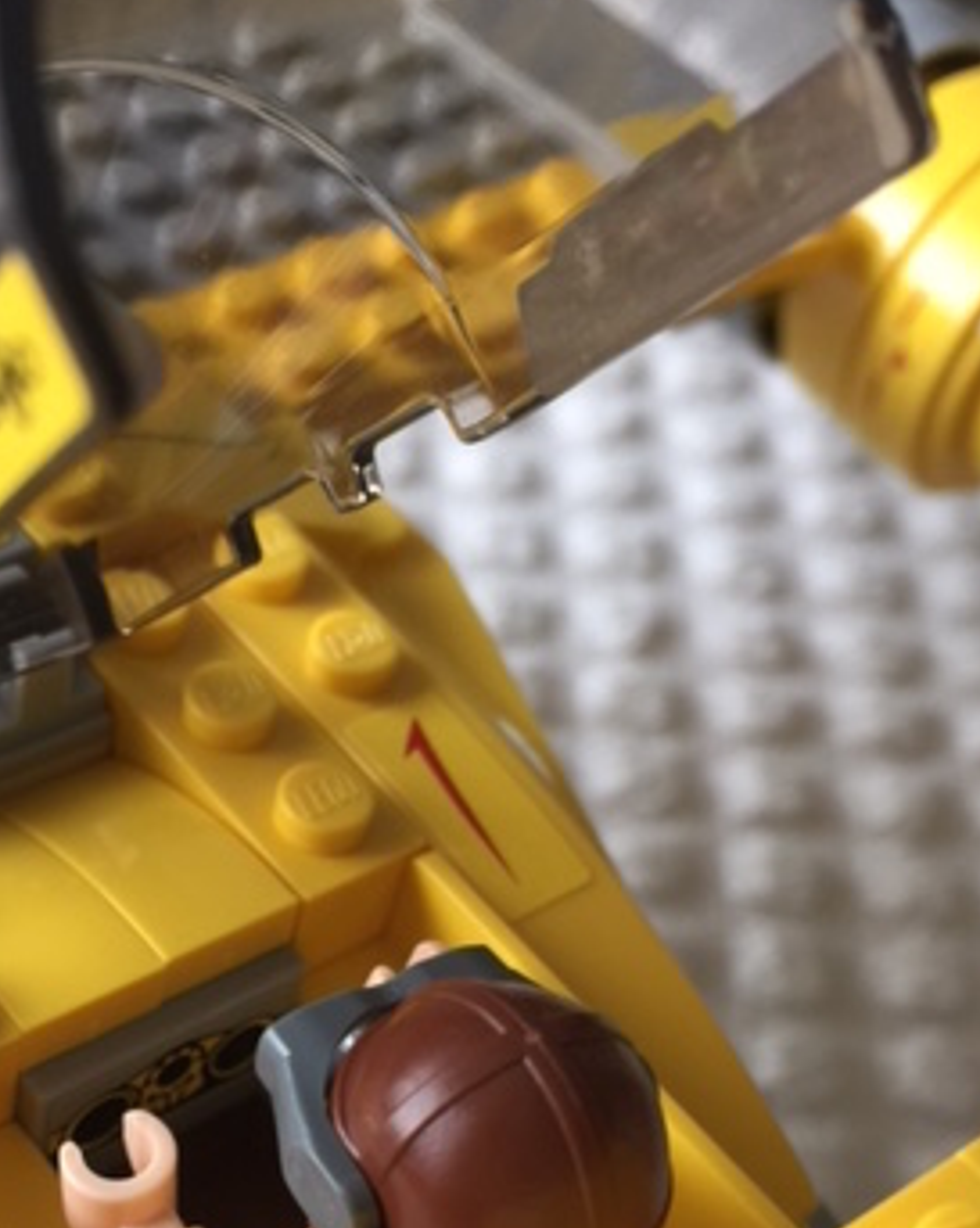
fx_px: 1924
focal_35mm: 53
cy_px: 1038
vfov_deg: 34.0
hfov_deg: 28.3
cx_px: 276
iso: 32
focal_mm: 4.15
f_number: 2.2
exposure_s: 1/40
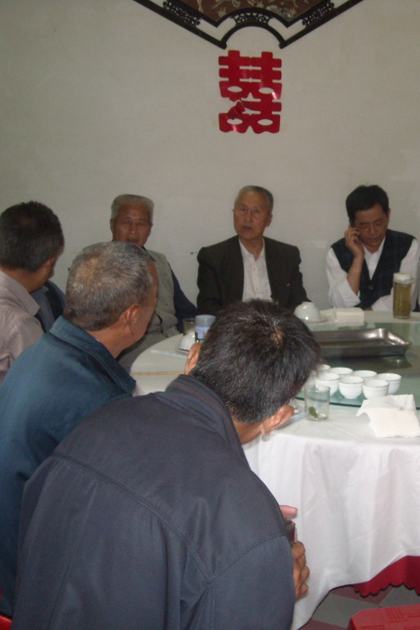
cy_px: 315
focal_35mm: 49
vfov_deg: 40.4
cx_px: 343
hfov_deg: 26.9
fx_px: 858
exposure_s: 1/30
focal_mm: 5.7
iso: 200
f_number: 2.8
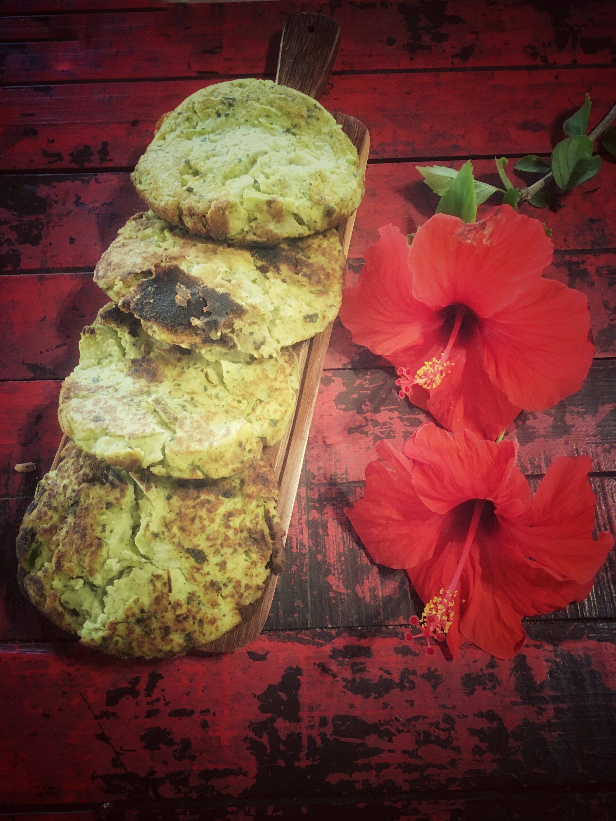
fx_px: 688
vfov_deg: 61.7
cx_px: 308
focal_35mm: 29
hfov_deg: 48.2
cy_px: 410
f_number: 2.2
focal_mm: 4.15
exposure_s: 1/15
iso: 200
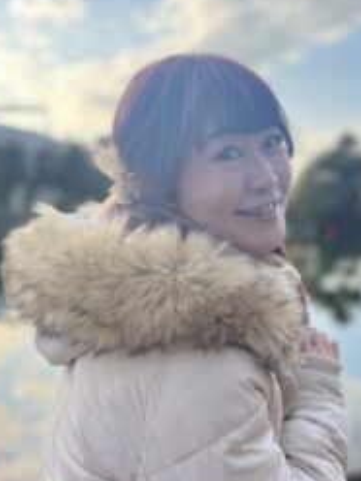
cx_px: 204
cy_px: 235
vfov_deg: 44.8
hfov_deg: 34.3
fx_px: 584
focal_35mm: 42
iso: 50
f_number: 1.6
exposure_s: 1/975
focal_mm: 5.1
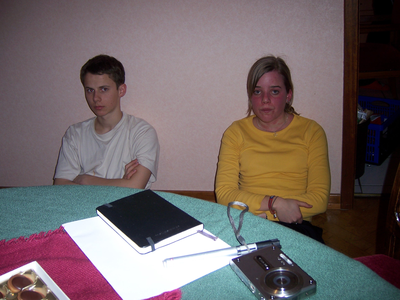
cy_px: 150
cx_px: 200
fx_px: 416
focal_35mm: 36
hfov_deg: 51.4
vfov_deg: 39.7
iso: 80
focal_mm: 6.2
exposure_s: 1/60
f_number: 2.8
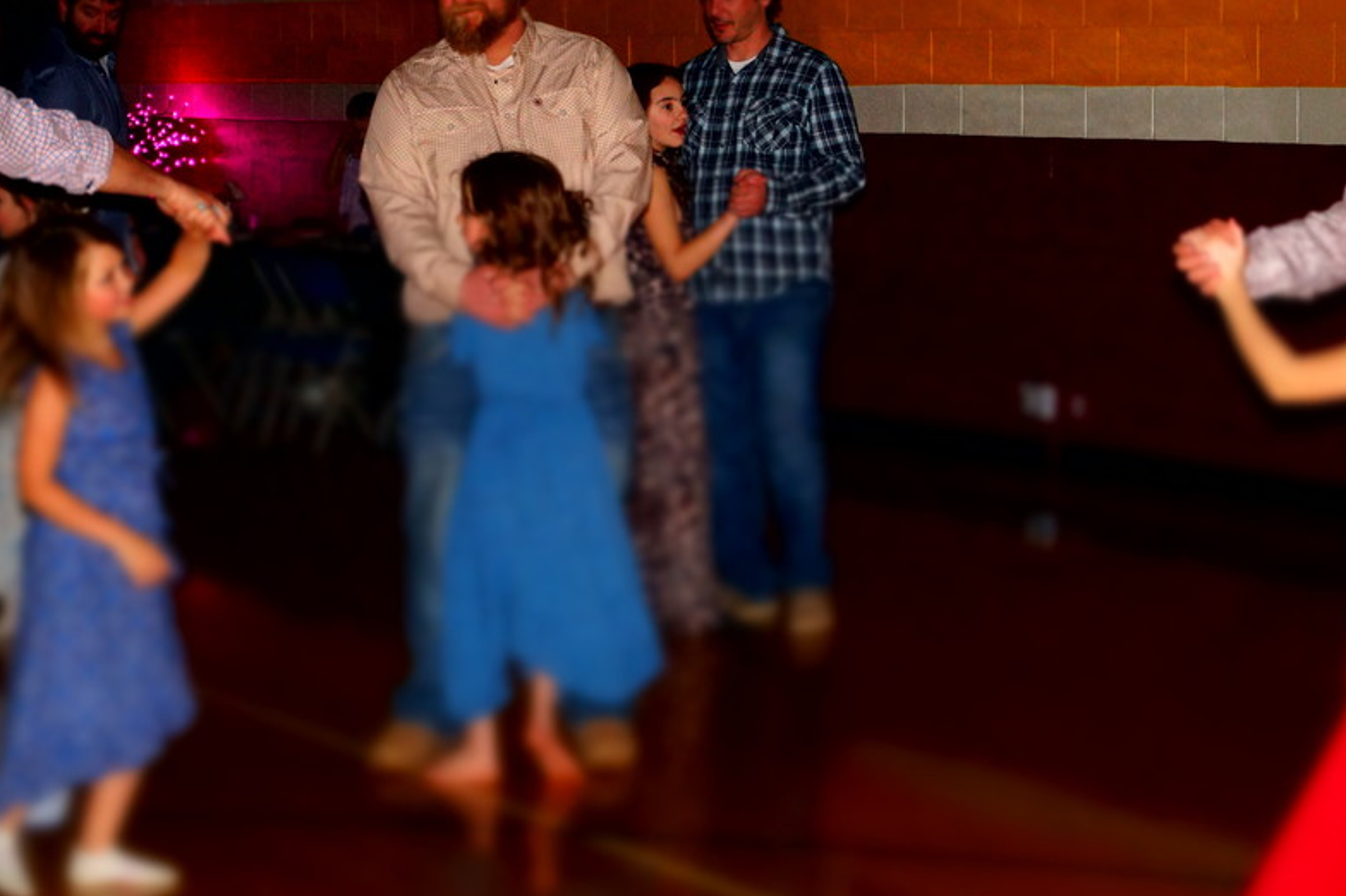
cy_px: 324
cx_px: 786
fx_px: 3662
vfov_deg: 13.9
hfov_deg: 20.8
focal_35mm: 98
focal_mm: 50
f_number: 5.6
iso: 1250
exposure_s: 1/60
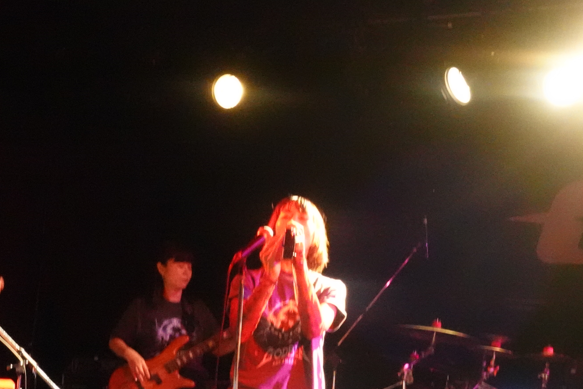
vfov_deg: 16.4
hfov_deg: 24.3
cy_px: 286
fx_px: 1344
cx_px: 421
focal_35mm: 83
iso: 6400
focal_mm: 14.55
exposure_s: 1/80
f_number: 4
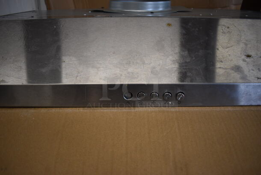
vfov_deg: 48.0
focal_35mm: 27
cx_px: 130
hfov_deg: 67.3
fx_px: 196
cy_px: 88
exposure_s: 1/250
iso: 800
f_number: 3.5
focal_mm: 18
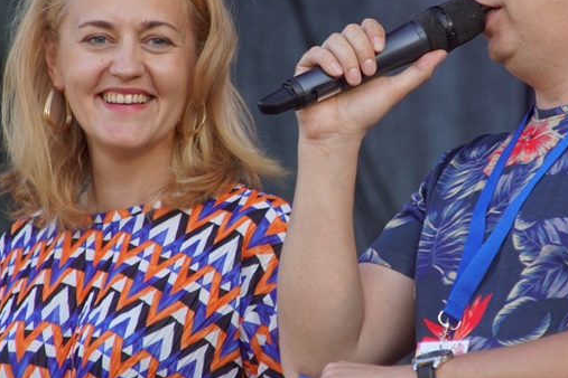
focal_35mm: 473
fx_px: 7462
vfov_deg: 2.9
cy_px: 163
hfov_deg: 4.4
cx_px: 379
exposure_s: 1/250
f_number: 6.3
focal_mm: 160
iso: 400
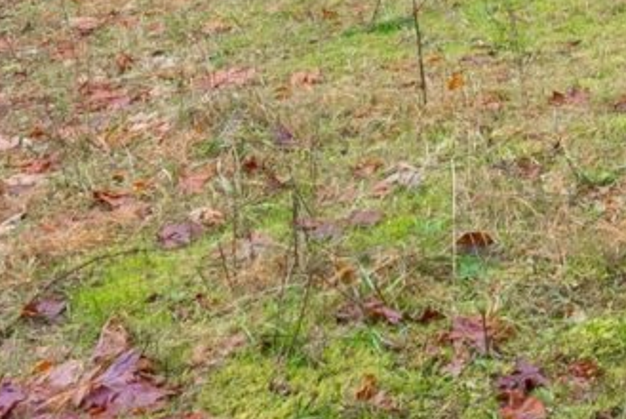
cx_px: 864
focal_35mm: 85
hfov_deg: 21.1
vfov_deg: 14.3
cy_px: -317
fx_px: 1479
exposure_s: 1/20
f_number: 7.1
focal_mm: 20
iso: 1000
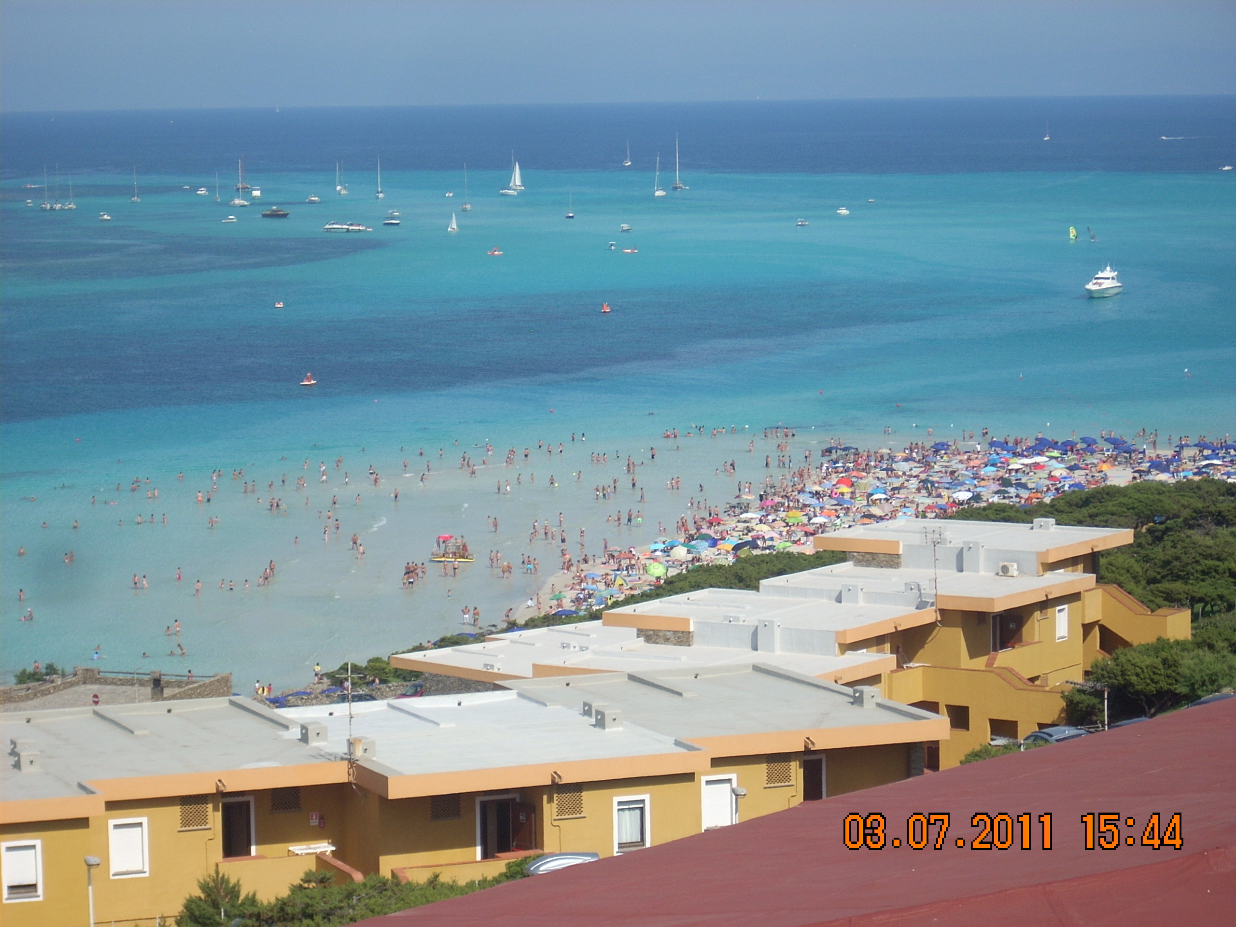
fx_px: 4035
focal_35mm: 113
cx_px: 618
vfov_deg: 13.1
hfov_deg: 17.4
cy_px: 464
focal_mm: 18.6
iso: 64
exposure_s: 1/136
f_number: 10.4
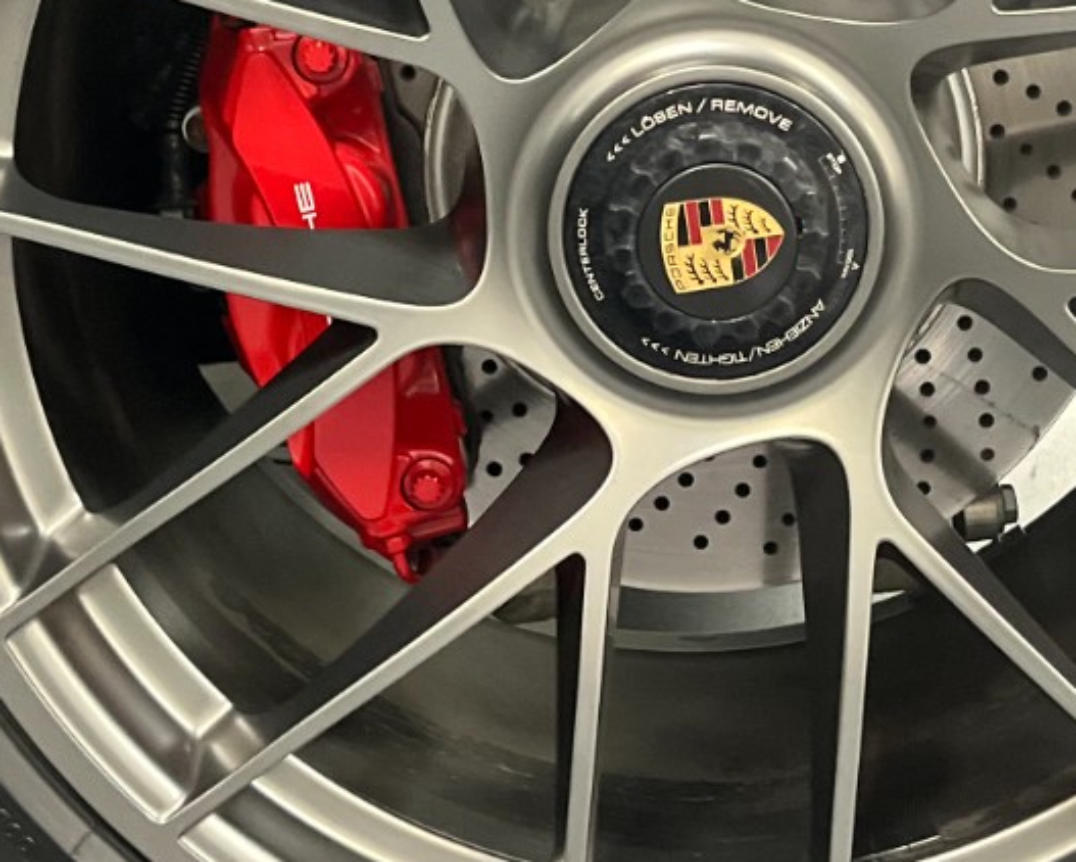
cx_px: 576
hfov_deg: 24.7
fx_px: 2453
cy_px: 163
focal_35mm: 77
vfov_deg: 19.7
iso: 640
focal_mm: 5.1
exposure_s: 1/33
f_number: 1.6
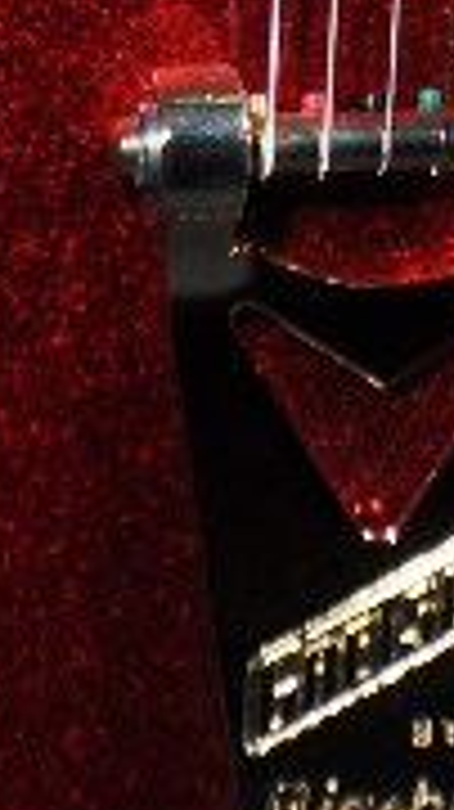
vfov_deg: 5.0
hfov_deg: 2.9
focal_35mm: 418
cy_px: -1210
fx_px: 8963
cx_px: 366
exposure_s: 1/125
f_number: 7.1
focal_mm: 50
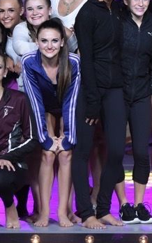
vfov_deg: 4.7
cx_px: 212
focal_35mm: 448
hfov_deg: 2.9
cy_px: -40
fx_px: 2971
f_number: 4
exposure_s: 1/640
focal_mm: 120
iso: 4000
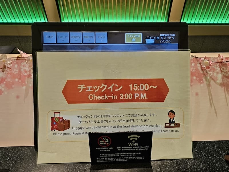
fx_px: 152
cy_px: 86
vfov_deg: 58.9
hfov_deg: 73.9
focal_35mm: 23
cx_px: 114
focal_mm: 6.3
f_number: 1.7
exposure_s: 1/50
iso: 160
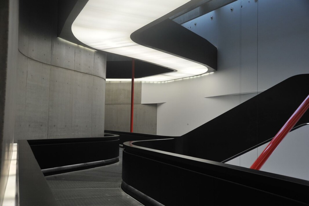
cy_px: 103
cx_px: 154
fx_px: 292
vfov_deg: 38.9
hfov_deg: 55.8
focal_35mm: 34
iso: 1250
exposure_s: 1/160
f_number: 6.3
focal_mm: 34
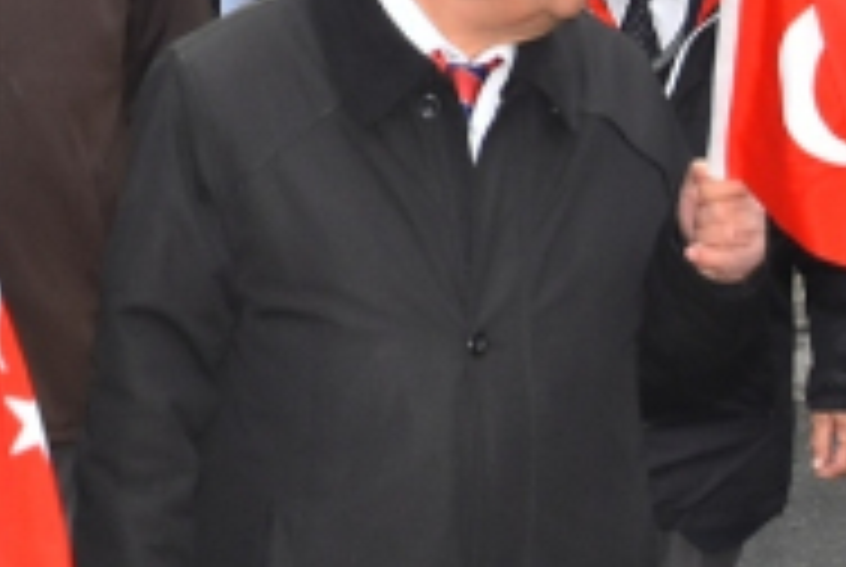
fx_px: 6308
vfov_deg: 5.1
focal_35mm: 268
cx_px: -36
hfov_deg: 7.6
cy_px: -310
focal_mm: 42
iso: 500
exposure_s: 1/250
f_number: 8
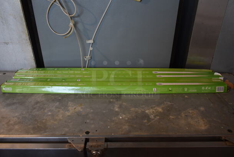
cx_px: 117
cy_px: 78
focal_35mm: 27
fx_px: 176
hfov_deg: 67.3
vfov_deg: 48.0
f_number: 4
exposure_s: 1/60
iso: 800
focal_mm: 18
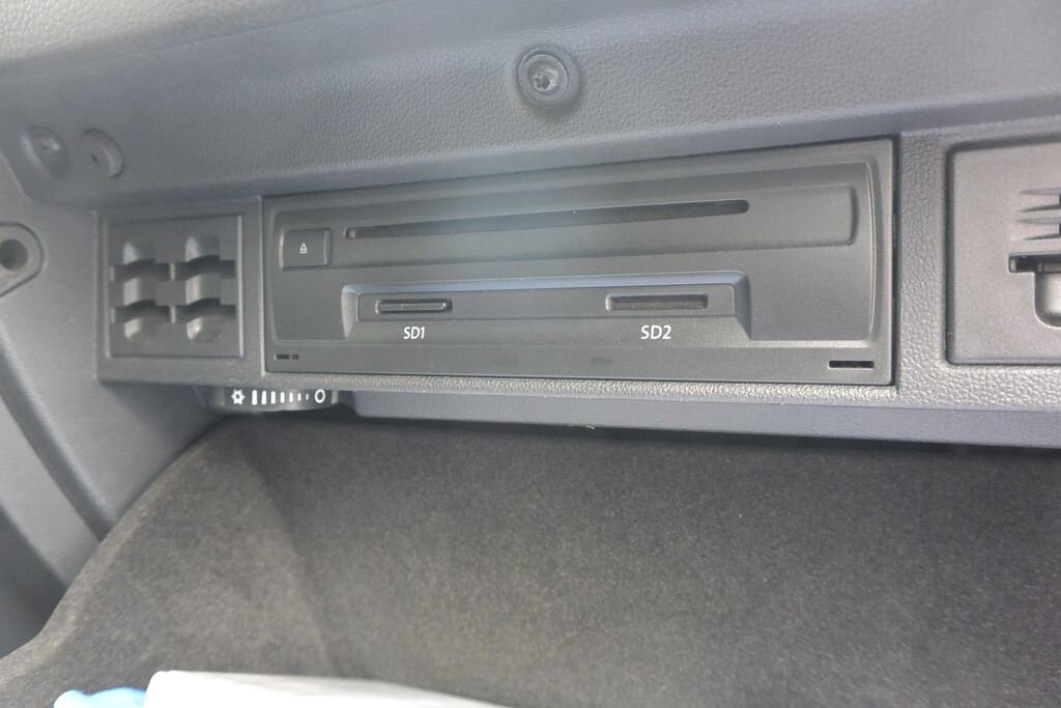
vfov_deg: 47.9
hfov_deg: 67.4
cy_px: 354
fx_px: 796
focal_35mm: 27
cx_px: 530
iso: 1400
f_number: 3.5
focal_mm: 10
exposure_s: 1/30
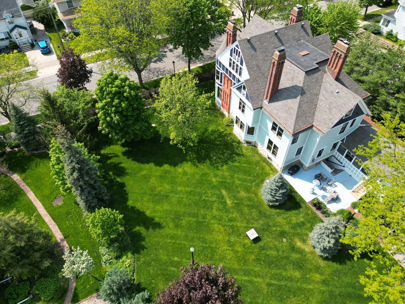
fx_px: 281
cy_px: 152
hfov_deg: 71.6
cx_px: 202
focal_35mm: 24
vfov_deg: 56.8
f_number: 1.7
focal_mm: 6.72
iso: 130
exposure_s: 1/1600
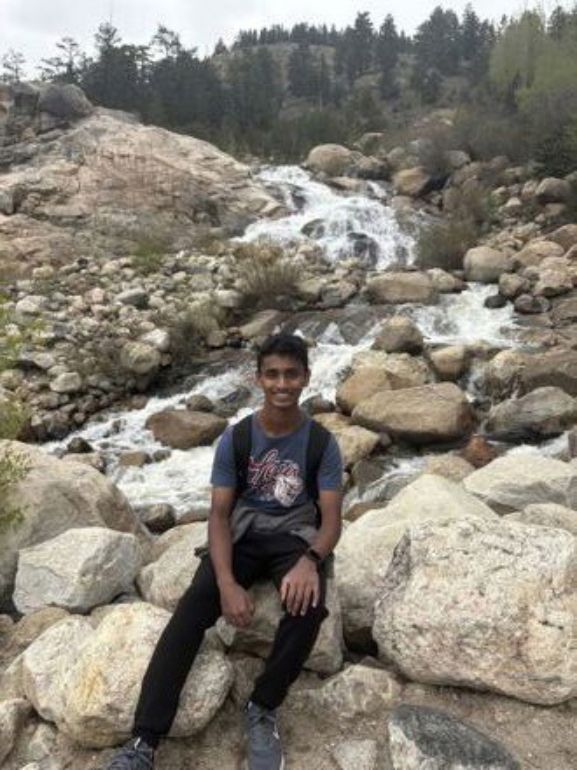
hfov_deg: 53.1
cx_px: 288
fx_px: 578
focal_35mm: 26
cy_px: 385
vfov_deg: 67.3
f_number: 1.6
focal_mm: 5.96
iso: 50
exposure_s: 1/2141
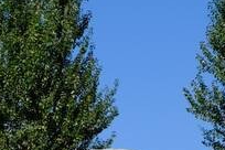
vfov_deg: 7.8
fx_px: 1100
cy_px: 153
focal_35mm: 176
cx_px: -124
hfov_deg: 11.2
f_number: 5.6
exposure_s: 1/950
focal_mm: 23.3
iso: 200
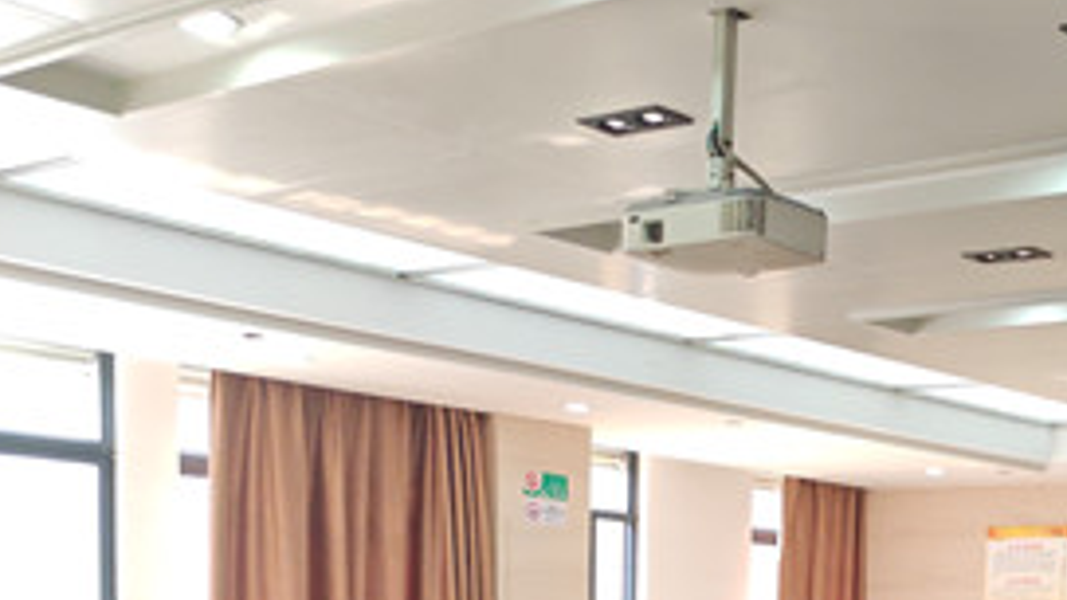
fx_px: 1839
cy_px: 851
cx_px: 847
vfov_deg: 17.1
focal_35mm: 65
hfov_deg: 31.5
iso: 320
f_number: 1.9
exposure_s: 1/360
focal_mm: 5.52
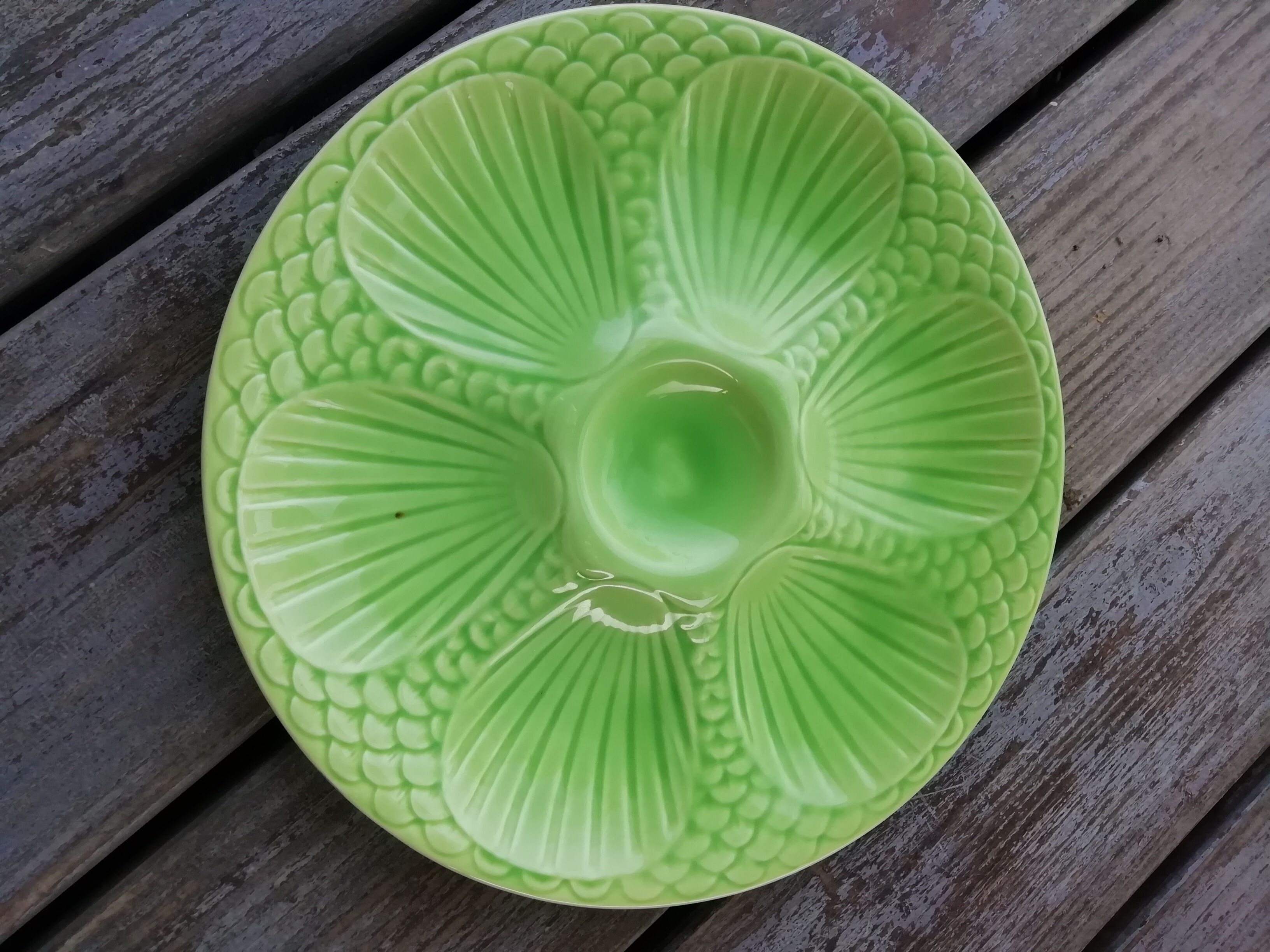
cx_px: 635
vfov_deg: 53.1
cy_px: 476
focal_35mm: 26
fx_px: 954
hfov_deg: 67.3
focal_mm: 3.21
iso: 50
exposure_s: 1/100
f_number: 2.2
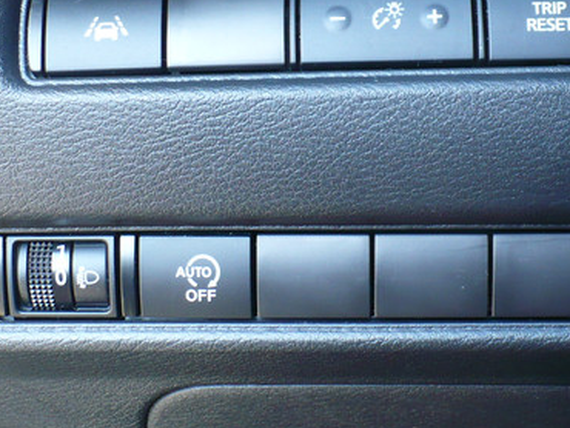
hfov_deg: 23.5
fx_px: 1368
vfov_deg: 17.8
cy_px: 165
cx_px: 314
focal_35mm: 83
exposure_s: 1/30
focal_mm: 6.1
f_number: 2.8
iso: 200
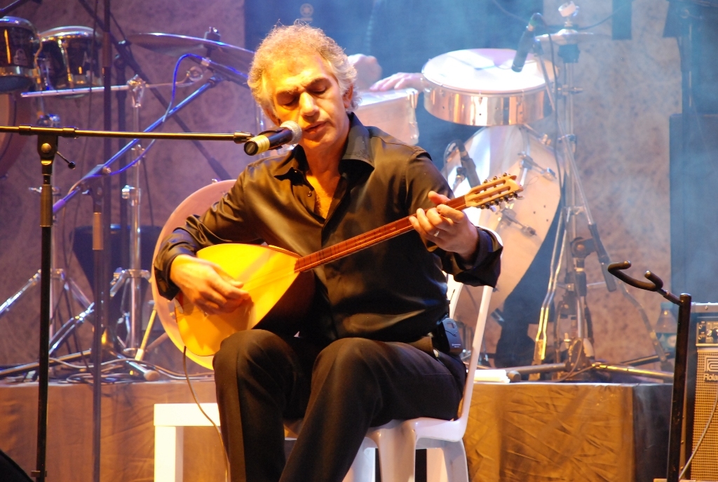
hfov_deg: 10.1
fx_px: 4046
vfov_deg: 6.8
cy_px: 241
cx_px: 359
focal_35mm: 202
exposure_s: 1/20
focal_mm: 135
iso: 1000
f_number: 5.6
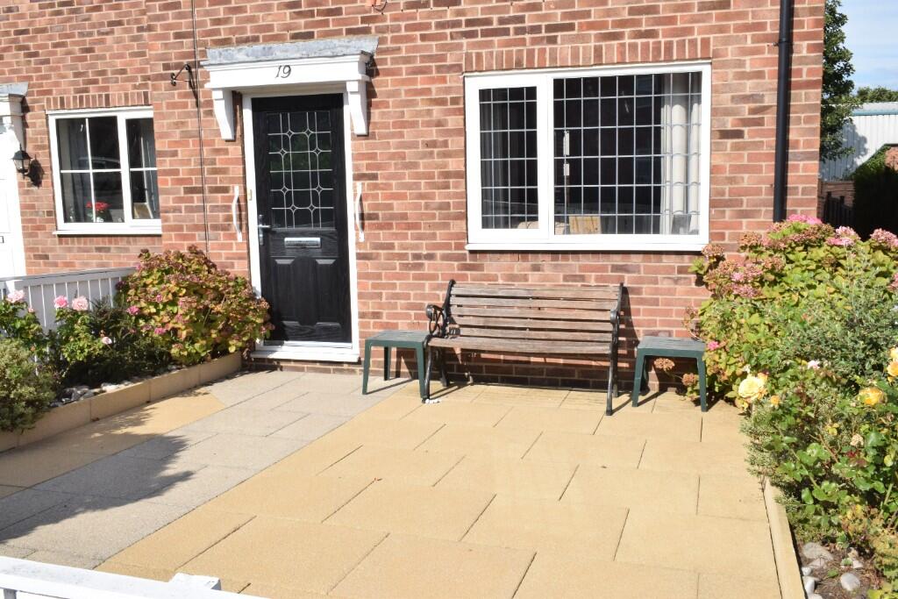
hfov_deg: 55.1
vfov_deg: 38.4
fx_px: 861
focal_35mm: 34
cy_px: 300
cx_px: 449
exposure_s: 1/320
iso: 800
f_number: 25
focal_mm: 23
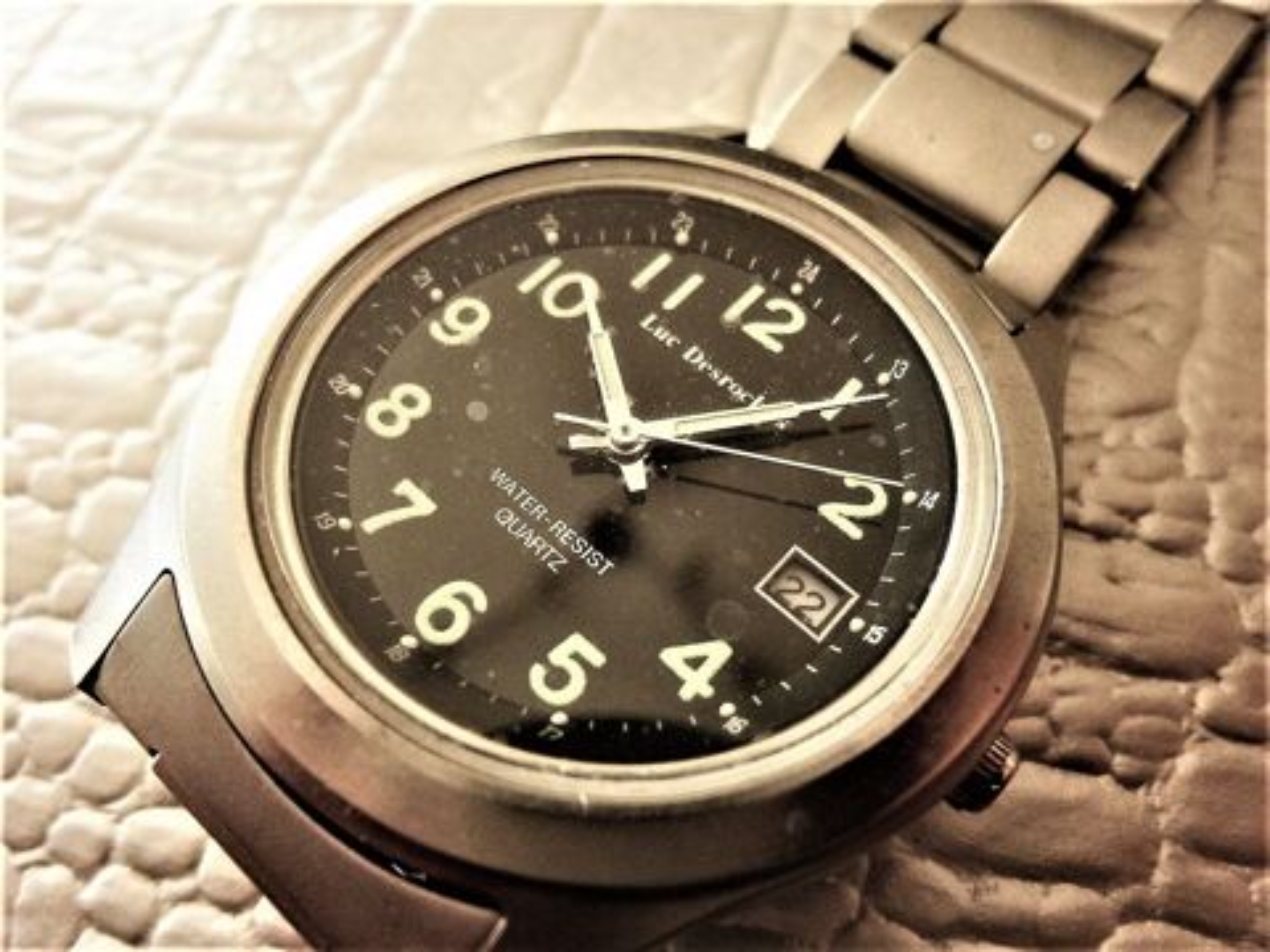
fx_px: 917
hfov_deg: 69.4
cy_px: 476
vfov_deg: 54.9
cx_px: 635
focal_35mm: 25
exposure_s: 1/125
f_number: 3.3
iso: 400
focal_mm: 4.5
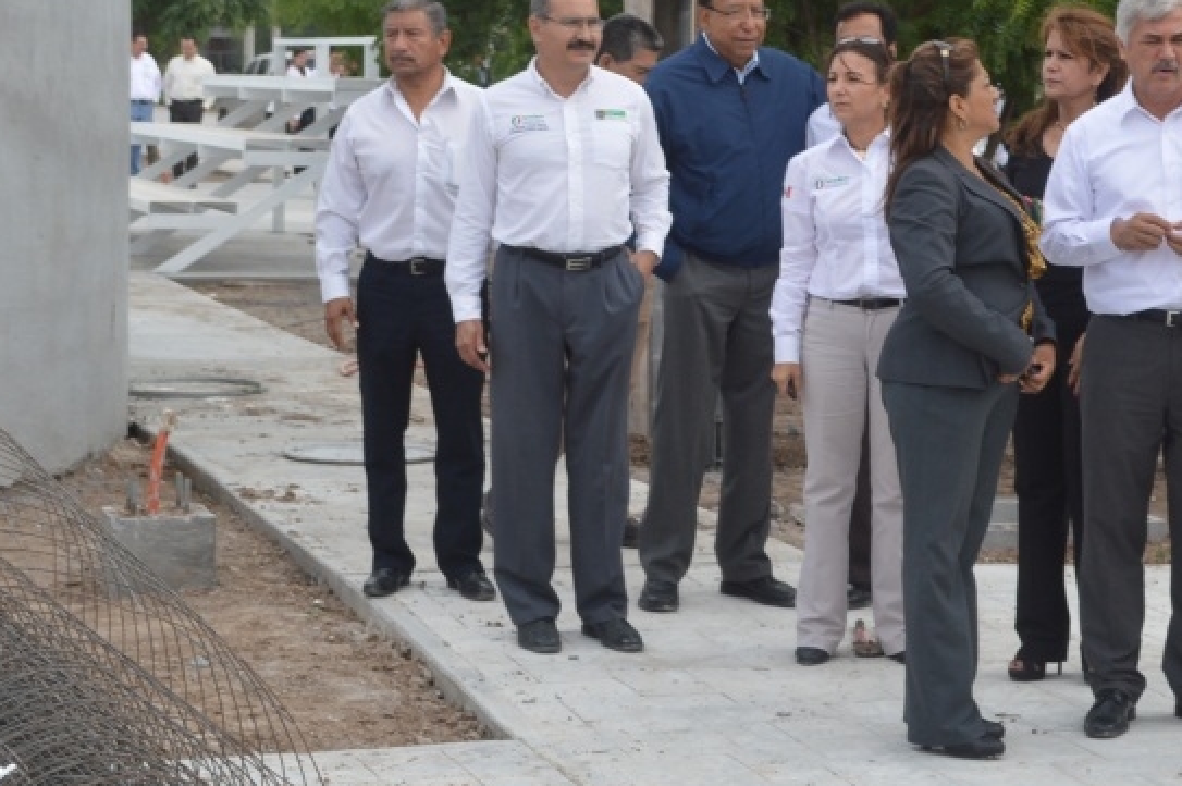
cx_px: 845
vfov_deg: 13.7
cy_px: 123
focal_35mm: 99
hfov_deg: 20.5
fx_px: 3246
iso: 100
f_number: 7.1
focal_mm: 35
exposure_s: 1/200
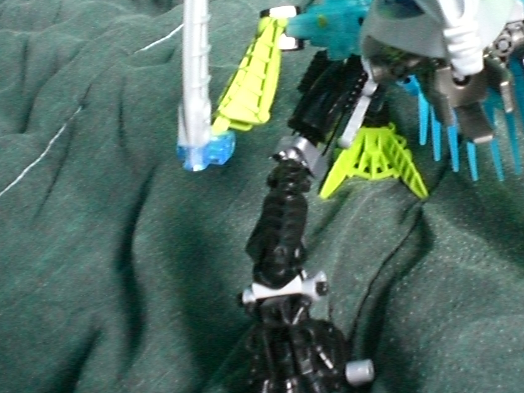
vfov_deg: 25.5
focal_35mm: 57
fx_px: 863
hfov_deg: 33.3
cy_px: 123
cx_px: 374
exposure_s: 1/60
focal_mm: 6.3
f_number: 3.1
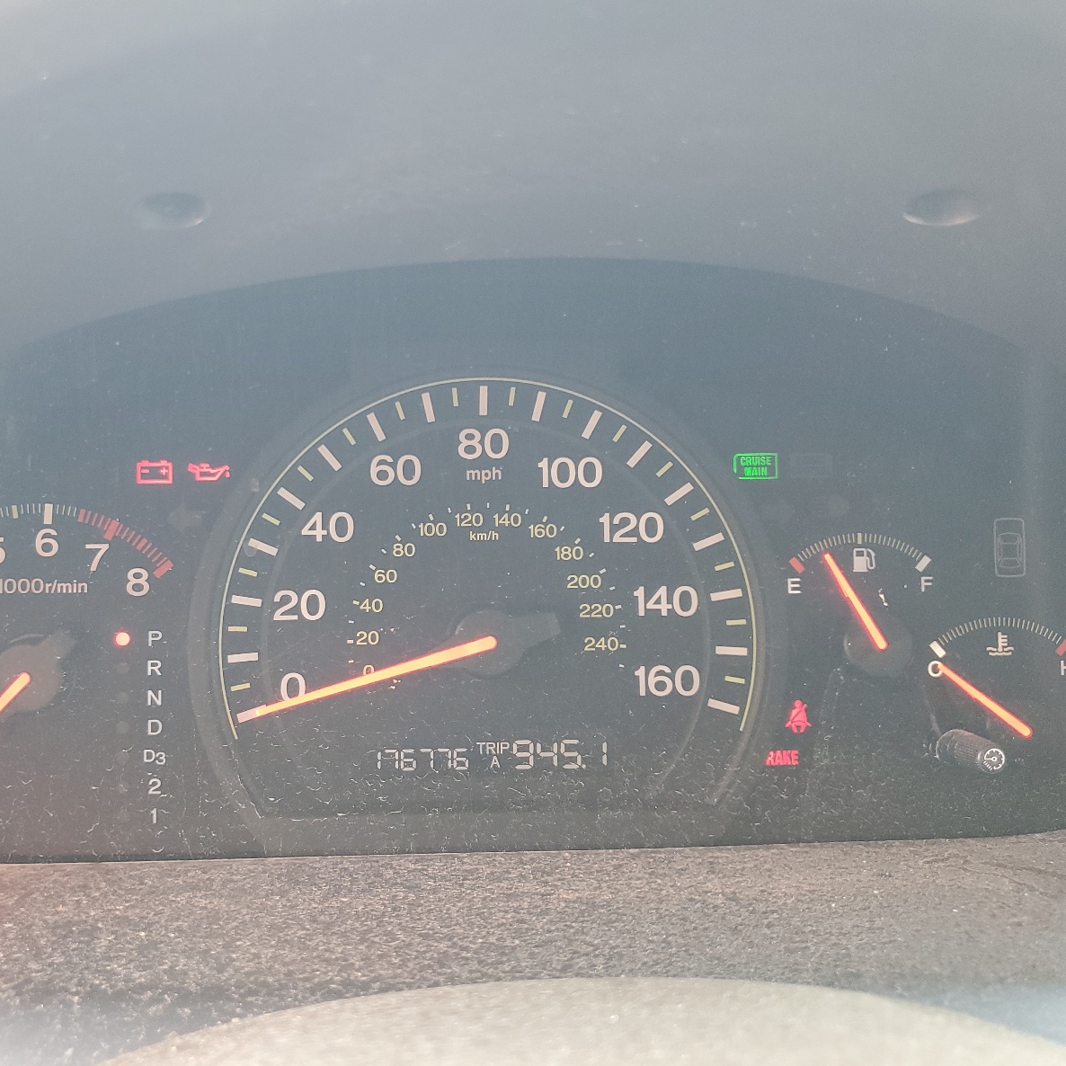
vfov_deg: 52.5
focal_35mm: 31
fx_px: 1080
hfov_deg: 52.2
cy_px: 537
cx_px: 428
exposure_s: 1/60.2
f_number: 1.5
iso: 97
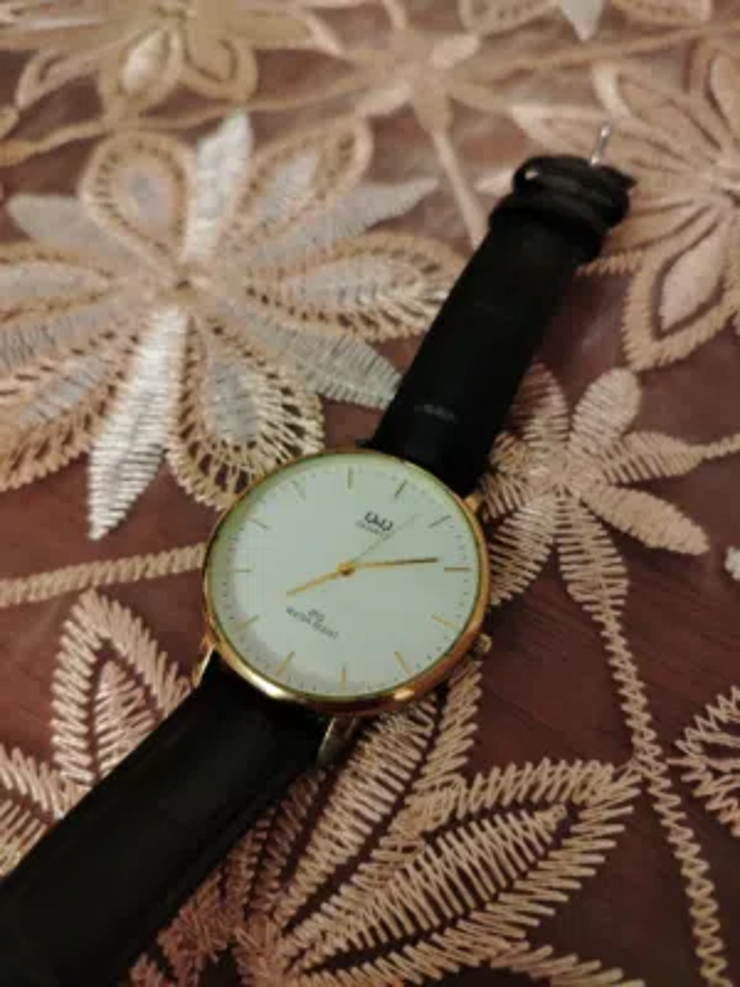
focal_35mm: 24
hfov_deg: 56.8
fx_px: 684
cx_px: 370
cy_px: 494
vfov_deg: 71.6
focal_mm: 5.25
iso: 2197
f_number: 1.75
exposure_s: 1/33.3
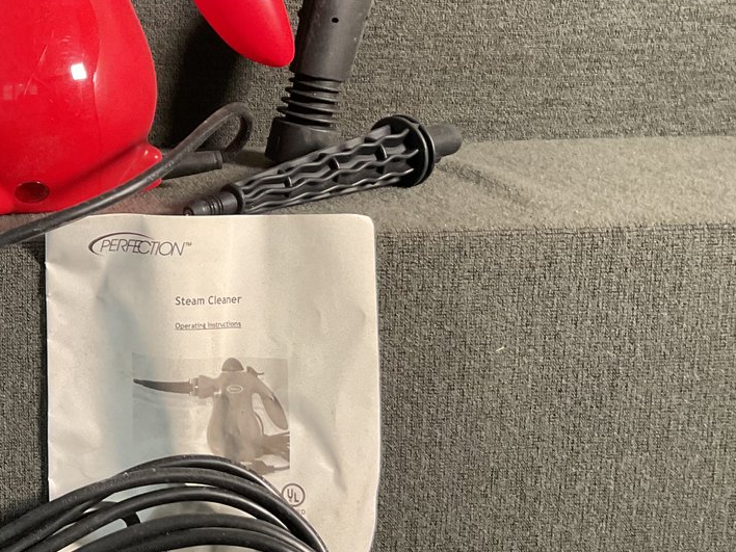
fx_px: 1318
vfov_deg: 23.5
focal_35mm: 62
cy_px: 177
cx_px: -39
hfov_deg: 28.8
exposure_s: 1/60
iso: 200
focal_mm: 3
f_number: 1.8
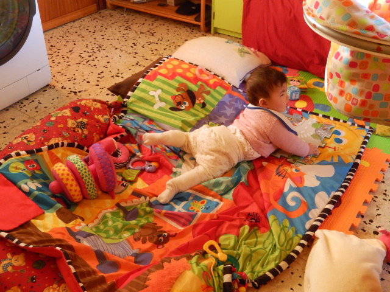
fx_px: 462
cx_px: 195
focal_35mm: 41
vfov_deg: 35.1
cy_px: 146
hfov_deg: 45.8
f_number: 4.2
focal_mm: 7.3
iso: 400
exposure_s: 1/60
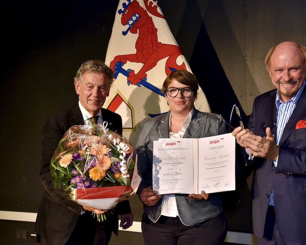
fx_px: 417
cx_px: 172
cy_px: 122
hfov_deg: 40.3
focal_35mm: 46
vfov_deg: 32.8
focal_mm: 40
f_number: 5
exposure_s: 1/100
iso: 800
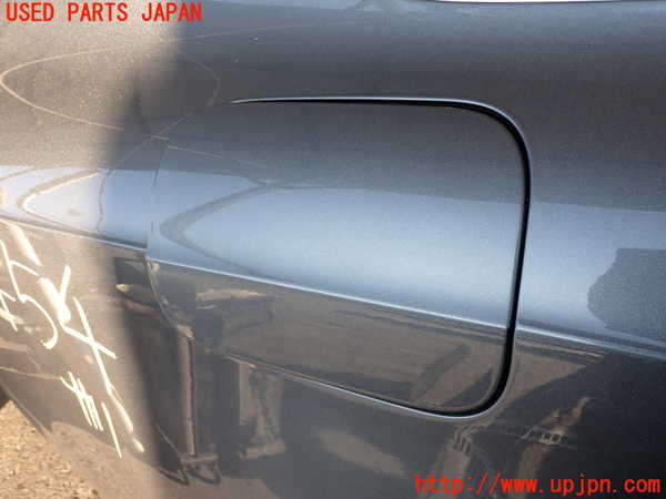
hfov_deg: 60.0
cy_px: 250
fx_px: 577
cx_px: 333
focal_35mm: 30
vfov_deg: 46.8
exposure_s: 1/160
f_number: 3.2
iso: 100
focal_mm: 5.4
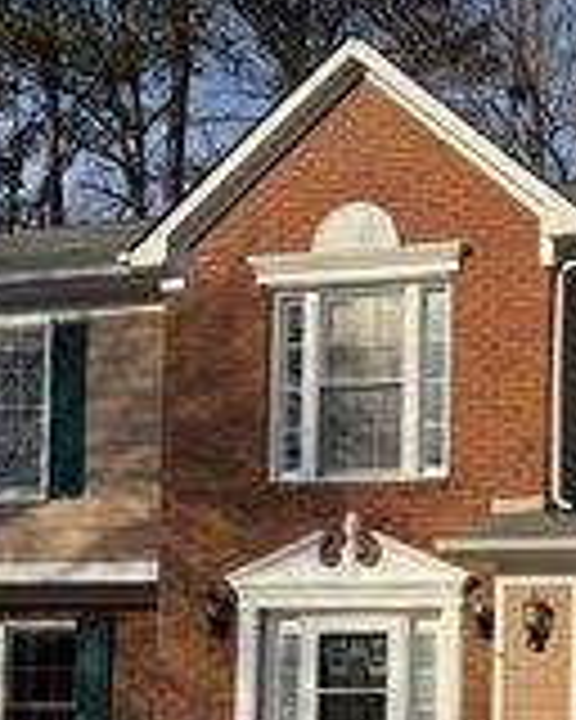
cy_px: 736
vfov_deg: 24.7
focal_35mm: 73
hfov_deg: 20.3
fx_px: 1556
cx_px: 585
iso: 80
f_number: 1.78
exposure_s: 1/6410
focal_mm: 6.76
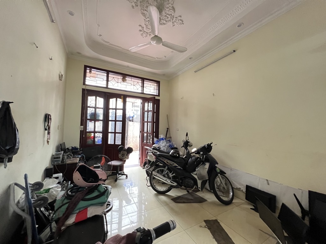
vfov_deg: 89.9
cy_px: 122
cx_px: 163
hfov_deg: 106.2
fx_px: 122
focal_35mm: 13
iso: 1000
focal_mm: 1.57
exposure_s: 1/56
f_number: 1.8
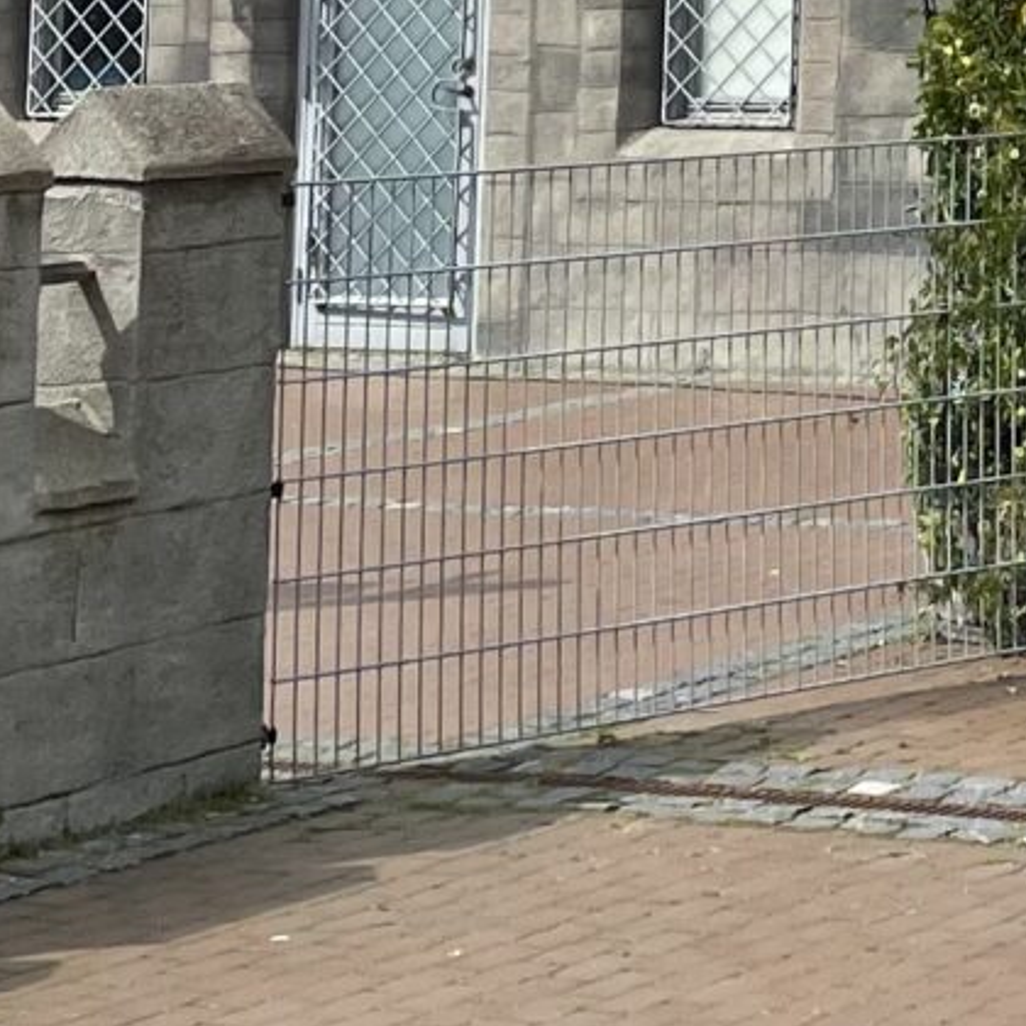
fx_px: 4695
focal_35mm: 140
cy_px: -569
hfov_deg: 11.8
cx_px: 1651
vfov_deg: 11.9
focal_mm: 4.2
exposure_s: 1/3125
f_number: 1.6
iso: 32
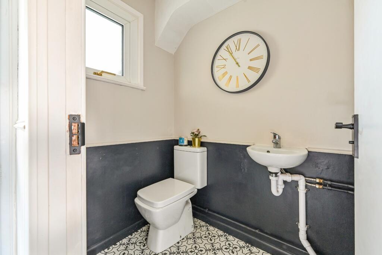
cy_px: 128
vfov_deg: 81.2
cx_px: 191
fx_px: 148
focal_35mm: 14
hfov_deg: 104.3
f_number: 9
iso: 400
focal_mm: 14
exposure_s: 1/1.6
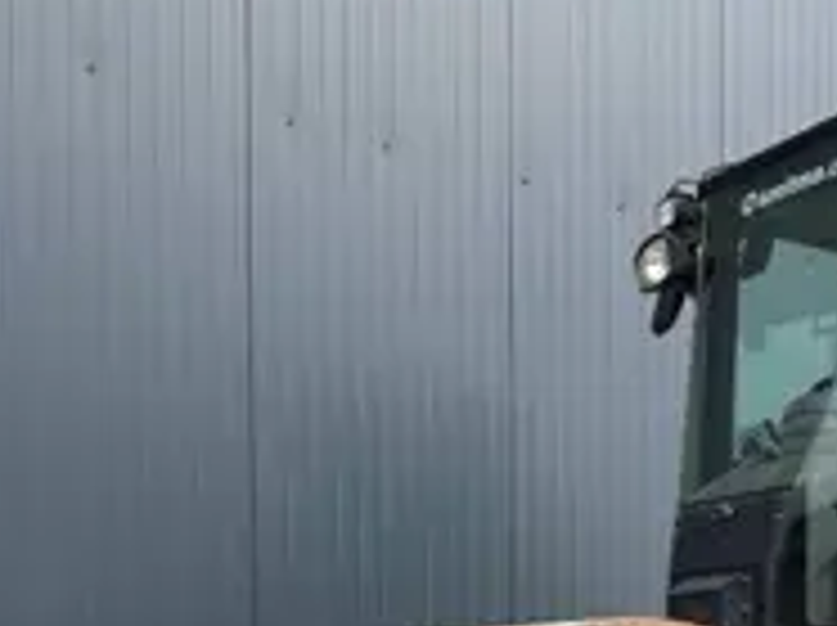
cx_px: 657
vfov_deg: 21.8
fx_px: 1497
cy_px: 761
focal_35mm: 62
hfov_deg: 30.5
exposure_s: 1/1005
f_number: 1.78
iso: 80
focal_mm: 6.76
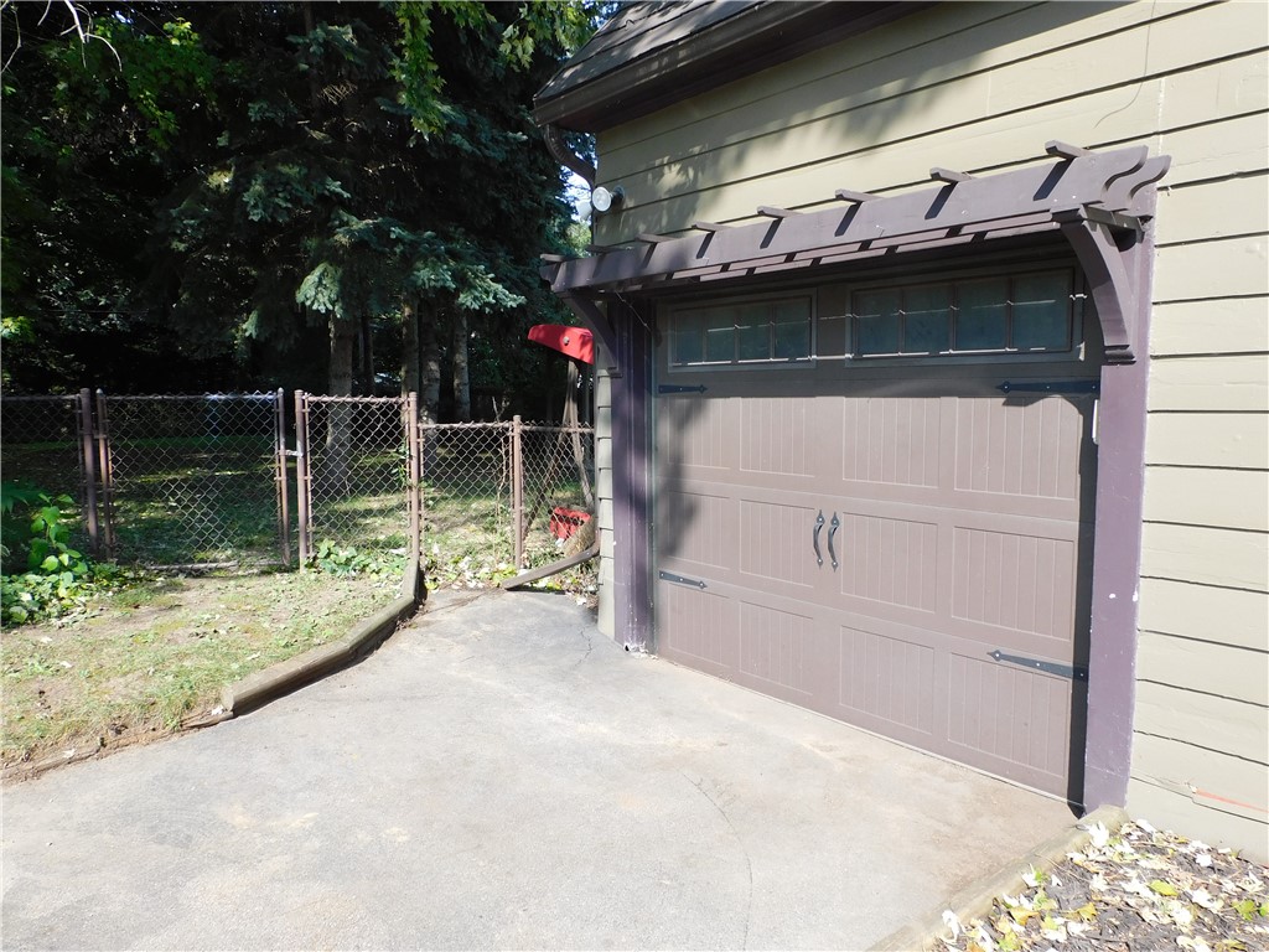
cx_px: 634
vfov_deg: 56.8
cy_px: 476
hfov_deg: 71.6
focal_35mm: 24
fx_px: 880
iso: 125
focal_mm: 4.3
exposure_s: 1/400
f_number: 3.3
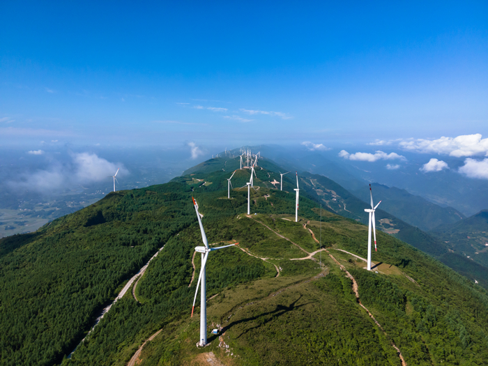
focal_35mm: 24
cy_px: 183
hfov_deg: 71.6
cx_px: 244
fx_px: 338
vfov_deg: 56.8
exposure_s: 1/50
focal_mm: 4.5
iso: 100
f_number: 2.8
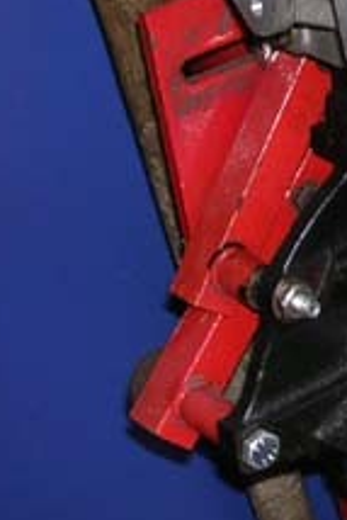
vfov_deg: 17.0
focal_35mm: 118
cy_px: 32
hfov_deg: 10.6
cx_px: 709
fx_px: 1703
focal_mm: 5.8
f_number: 2.8
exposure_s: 1/60.1
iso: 50
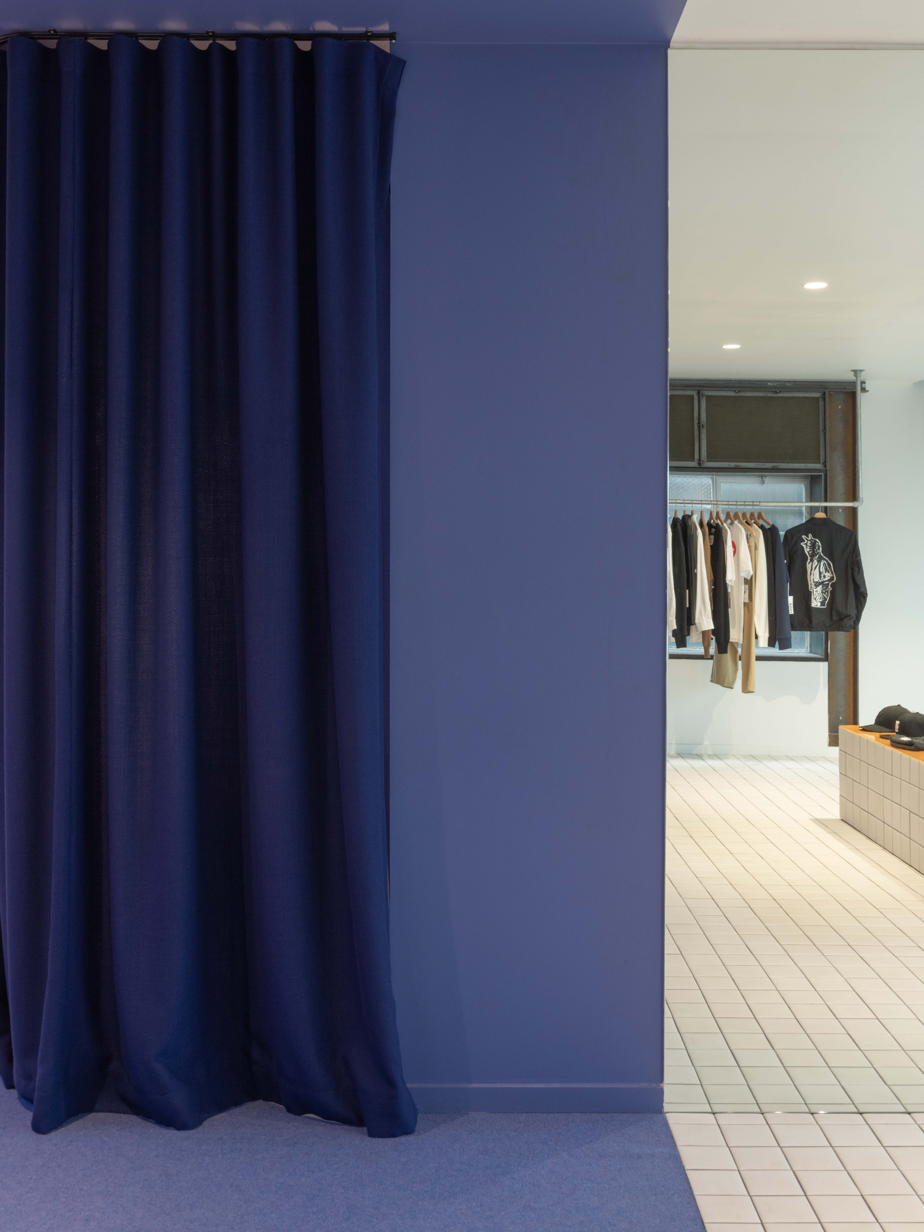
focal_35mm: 37
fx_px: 1317
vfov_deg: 50.1
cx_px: 462
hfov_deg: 38.7
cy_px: 576
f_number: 13
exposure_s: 1/3
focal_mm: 34
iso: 200
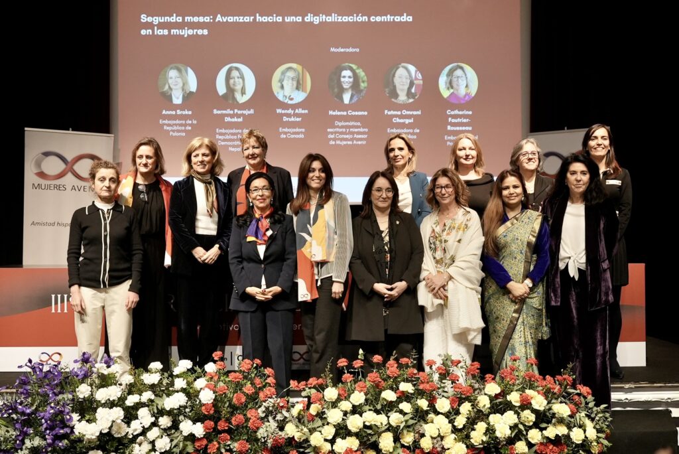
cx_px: 340
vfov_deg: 36.0
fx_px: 698
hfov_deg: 51.9
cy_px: 227
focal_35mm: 37
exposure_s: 1/160
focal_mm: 25
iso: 1600
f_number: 3.2
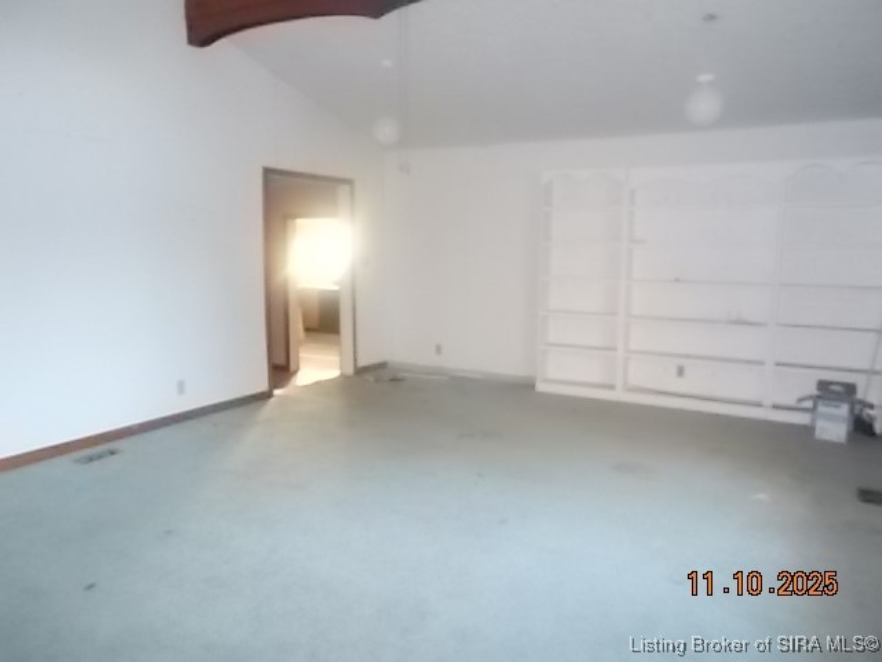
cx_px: 441
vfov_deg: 53.1
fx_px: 662
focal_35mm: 26
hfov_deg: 67.3
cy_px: 331
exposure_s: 1/25
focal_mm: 4.6
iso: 720
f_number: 3.2
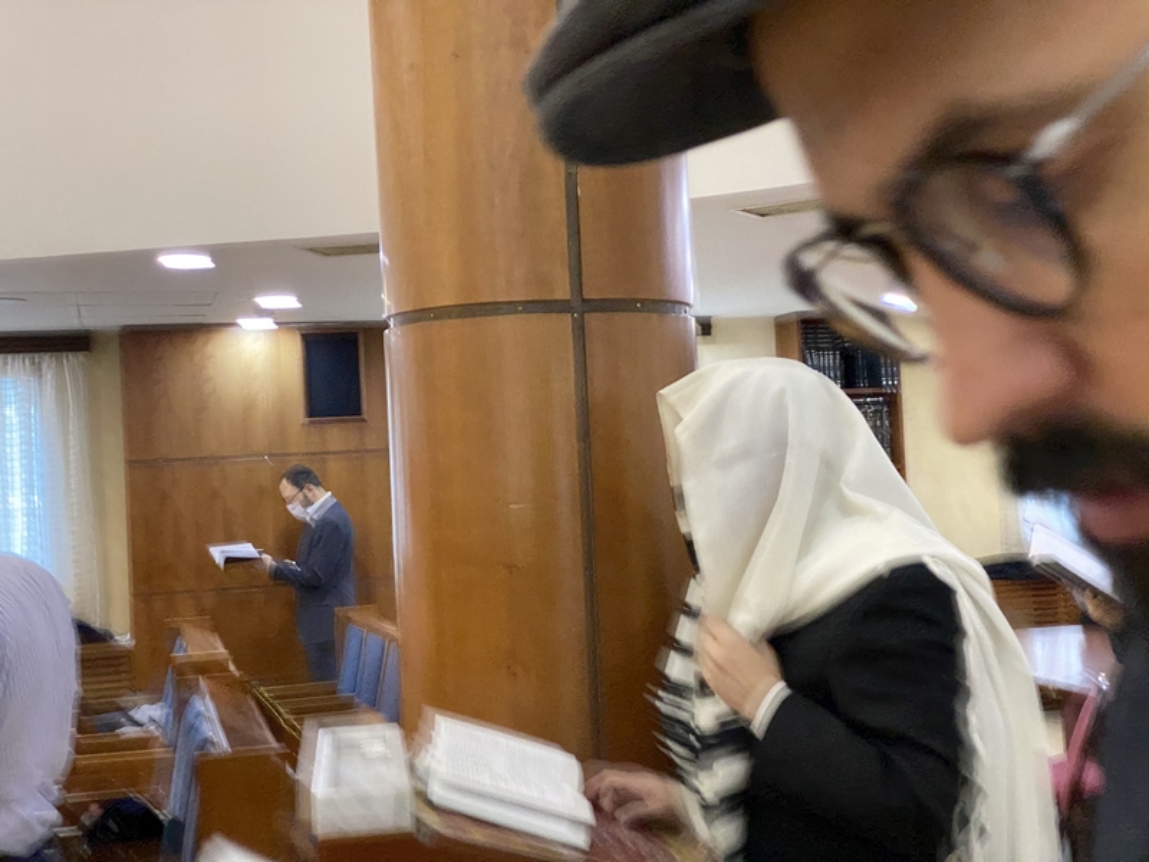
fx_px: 1726
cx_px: 574
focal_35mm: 52
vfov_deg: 28.0
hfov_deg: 36.8
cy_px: 431
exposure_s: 1/60
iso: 500
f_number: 2
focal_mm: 6
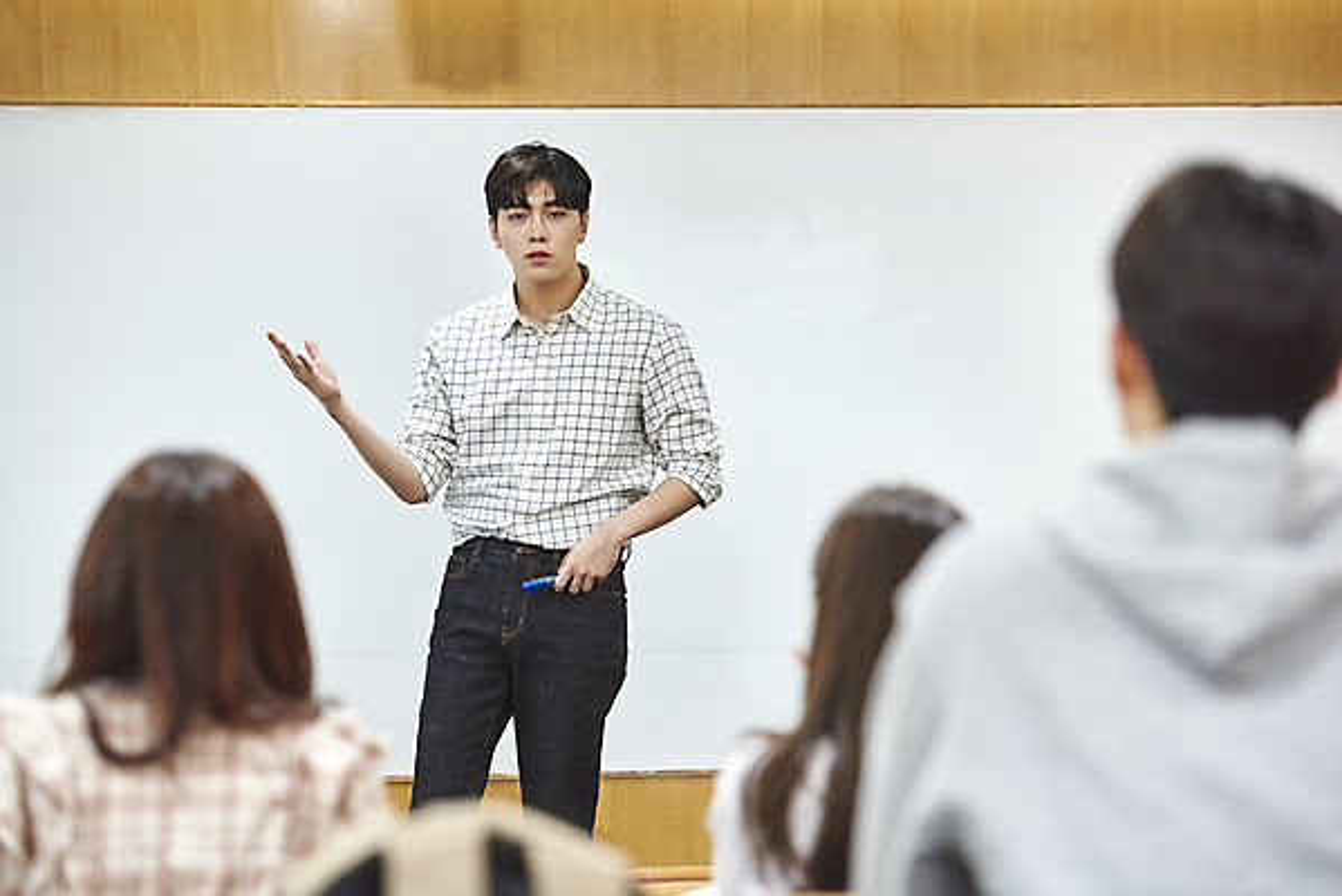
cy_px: 448
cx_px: 671
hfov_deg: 17.6
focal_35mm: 116
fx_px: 4326
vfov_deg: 11.8
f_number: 2.8
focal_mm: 116
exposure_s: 1/250
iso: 1000
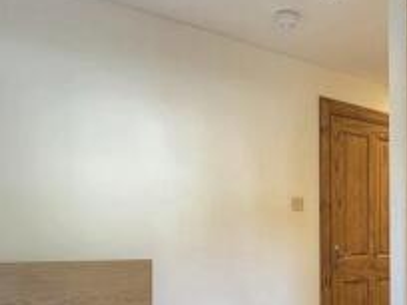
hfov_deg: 42.5
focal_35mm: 40
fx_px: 470
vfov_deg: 35.1
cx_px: 374
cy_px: 232
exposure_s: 1/100
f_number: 2.2
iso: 125
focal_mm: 2.22
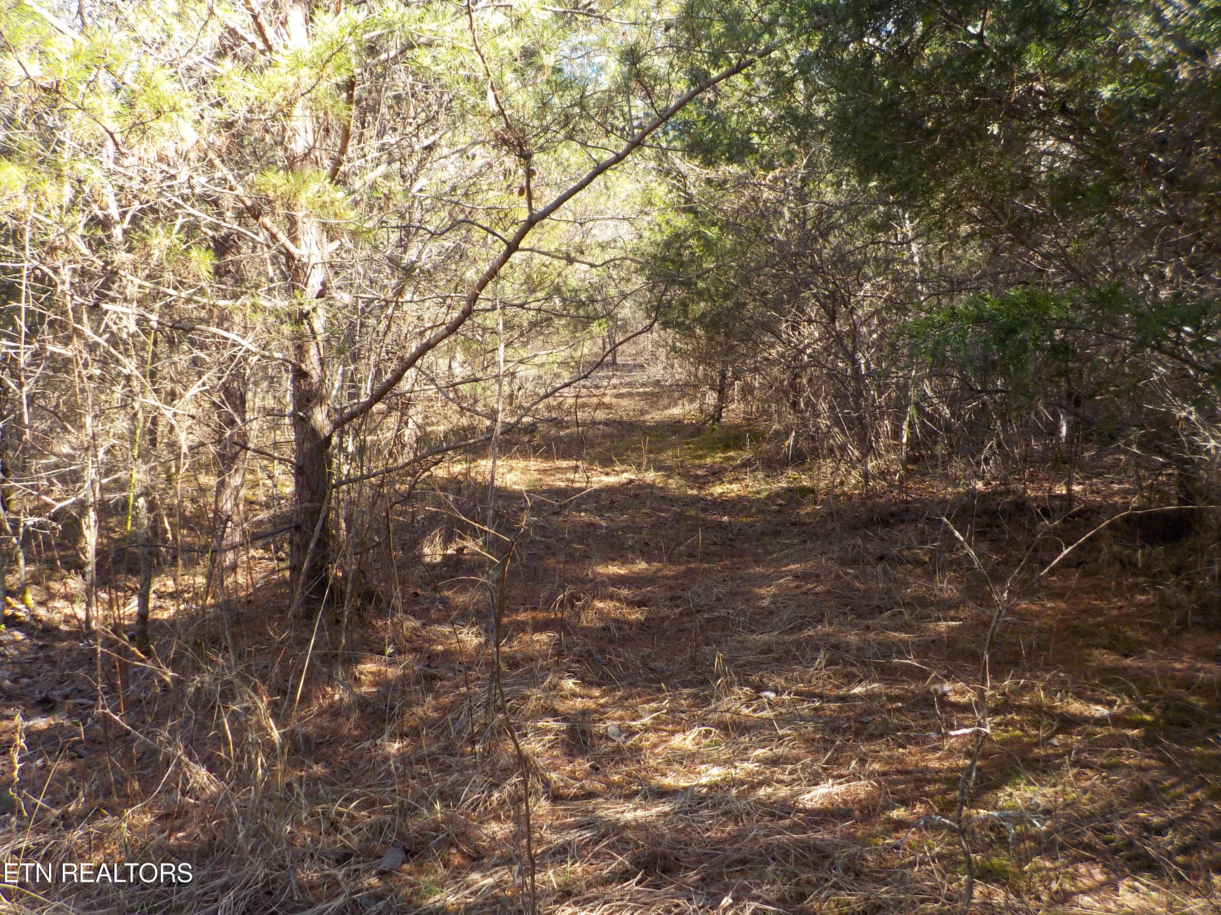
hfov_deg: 60.0
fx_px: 1058
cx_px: 610
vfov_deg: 46.8
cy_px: 458
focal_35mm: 30
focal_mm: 4.1
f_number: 3.3
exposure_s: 1/100
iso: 125
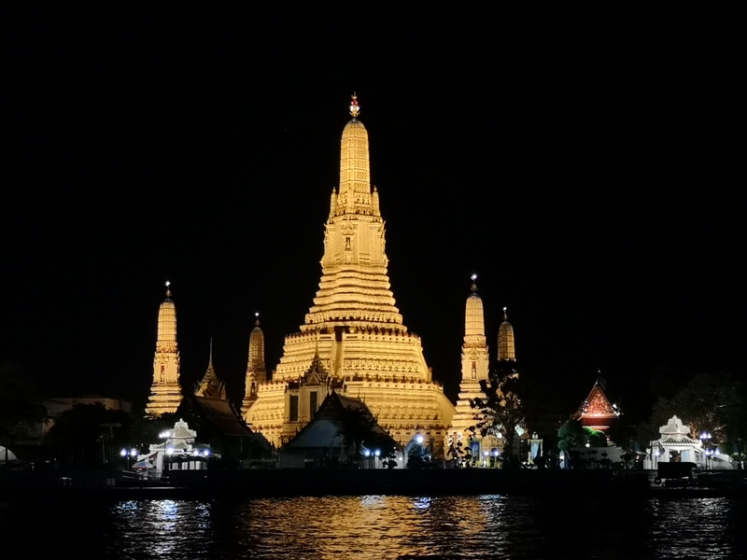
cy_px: 280
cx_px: 374
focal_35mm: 64
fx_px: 1381
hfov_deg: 30.3
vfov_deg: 22.9
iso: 160
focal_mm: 3.95
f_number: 1.8
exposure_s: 1/50
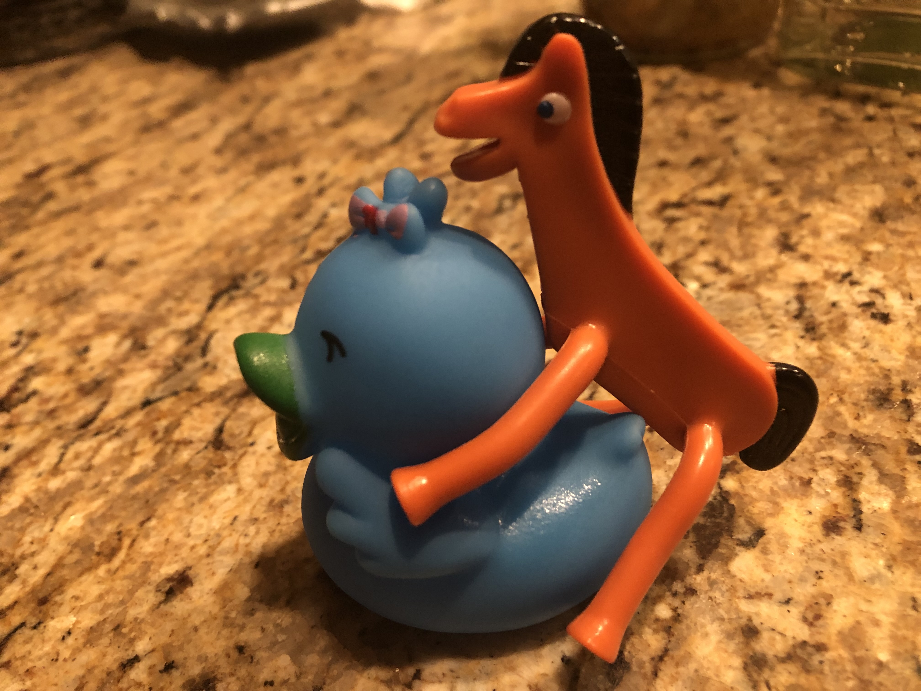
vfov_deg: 49.7
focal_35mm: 28
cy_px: 346
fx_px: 745
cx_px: 460
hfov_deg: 63.4
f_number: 1.8
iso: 100
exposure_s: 1/13
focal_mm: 3.99
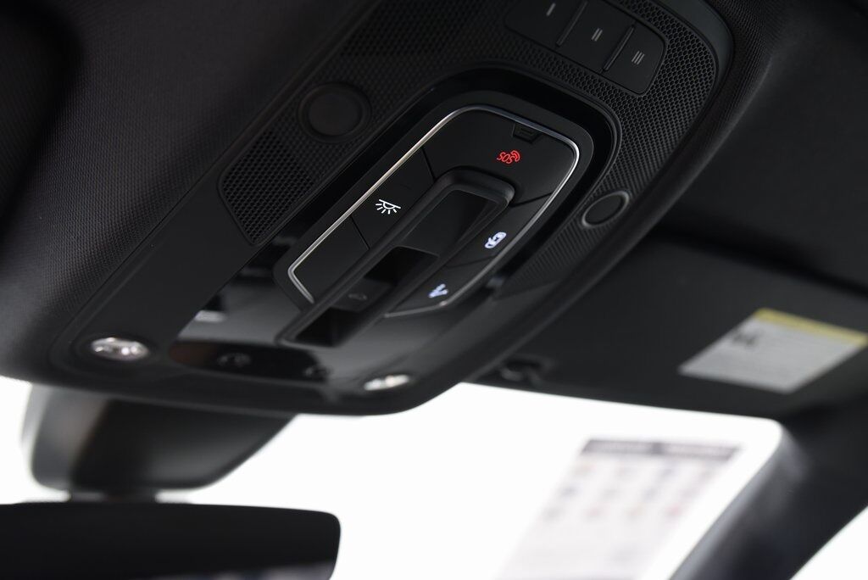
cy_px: 290
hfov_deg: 50.7
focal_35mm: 38
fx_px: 917
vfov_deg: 35.1
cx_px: 434
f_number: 4
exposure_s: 1/15
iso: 2000
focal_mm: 38
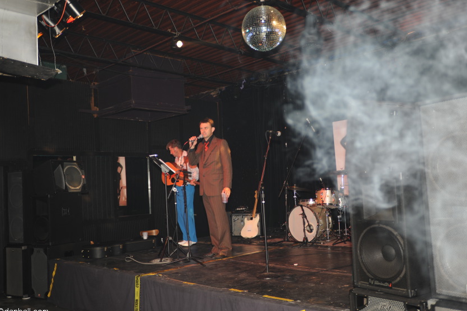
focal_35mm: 36
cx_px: 232
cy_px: 159
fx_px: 467
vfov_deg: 36.9
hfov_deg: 53.1
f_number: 2.8
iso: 400
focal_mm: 35
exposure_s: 1/30
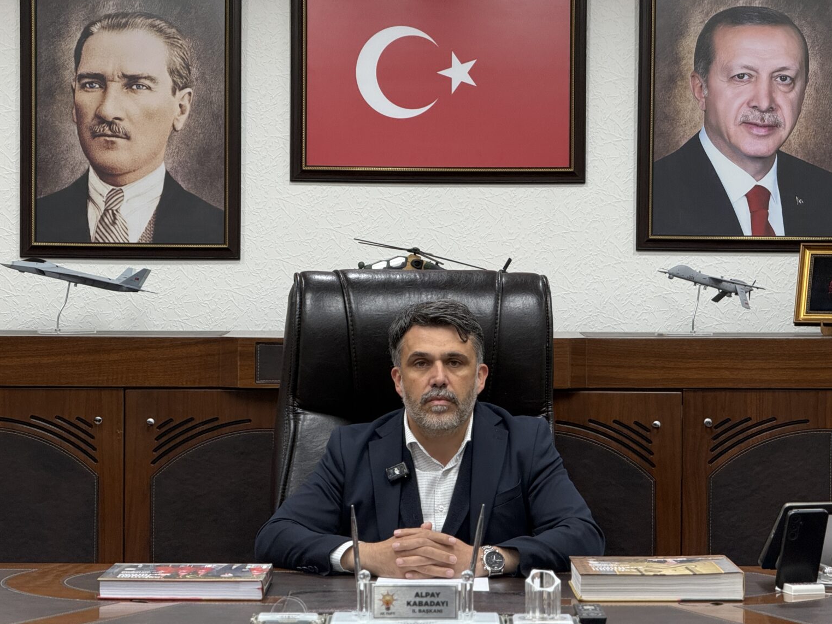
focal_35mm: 121
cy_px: 310
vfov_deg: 12.2
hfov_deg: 16.3
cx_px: 418
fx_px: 2908
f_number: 2.8
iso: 250
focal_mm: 15.66
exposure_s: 1/100
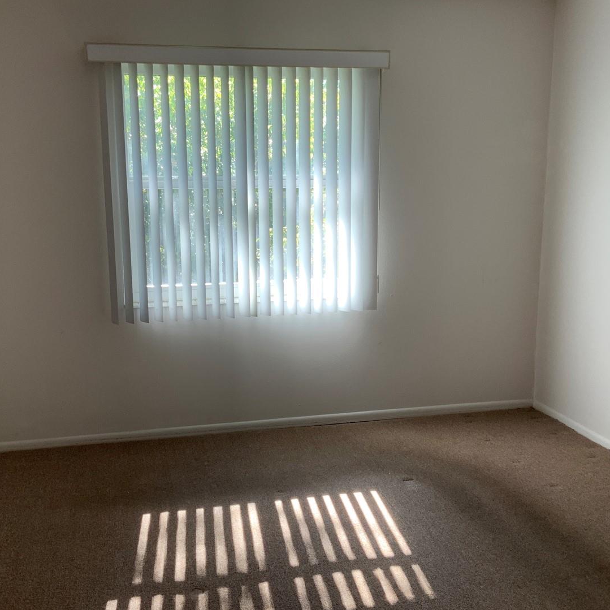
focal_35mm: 38
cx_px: 287
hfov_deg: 43.8
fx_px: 758
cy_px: 311
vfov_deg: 43.9
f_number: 1.8
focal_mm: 3
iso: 64
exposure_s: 1/120
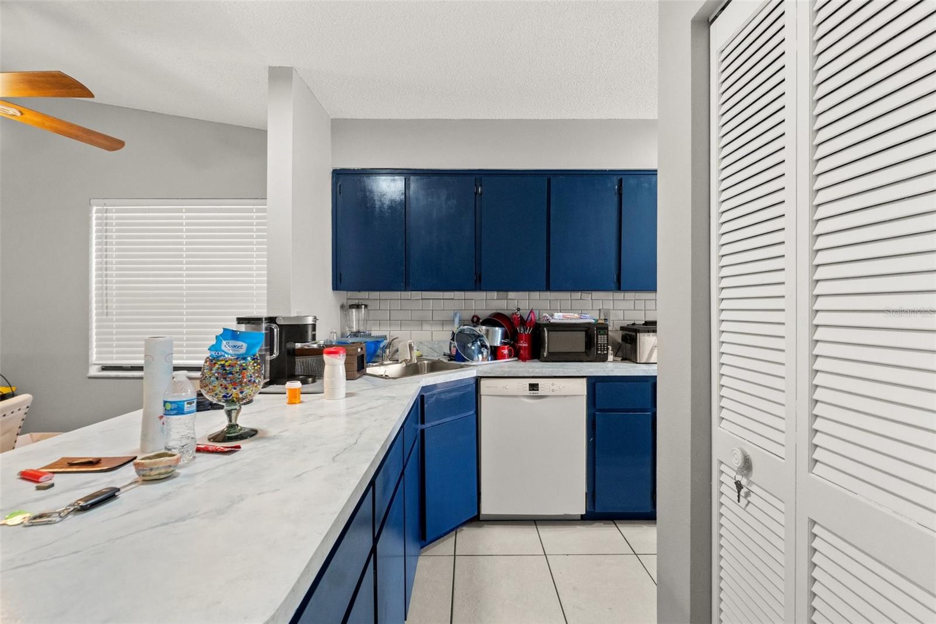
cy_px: 312
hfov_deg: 100.4
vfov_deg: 77.3
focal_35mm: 15
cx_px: 468
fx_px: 390
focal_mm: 10
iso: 400
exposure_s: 1/15
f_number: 7.1
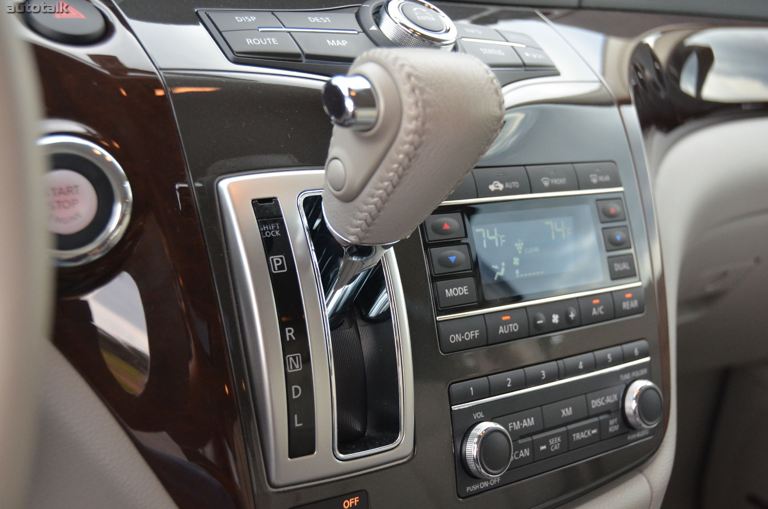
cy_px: 254
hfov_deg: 41.2
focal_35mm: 48
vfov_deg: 28.0
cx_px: 384
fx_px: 1022
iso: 1600
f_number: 4.2
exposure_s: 1/320
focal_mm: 32
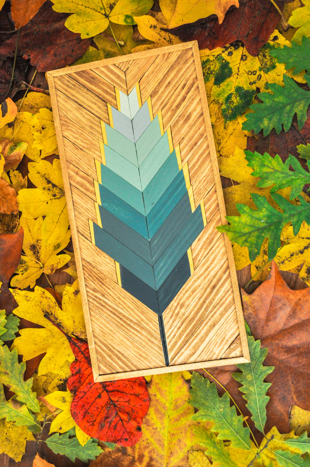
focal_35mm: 39
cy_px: 234
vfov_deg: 49.6
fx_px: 505
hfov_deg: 34.1
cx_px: 155
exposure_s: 1/20
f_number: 4.2
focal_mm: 26
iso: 1600
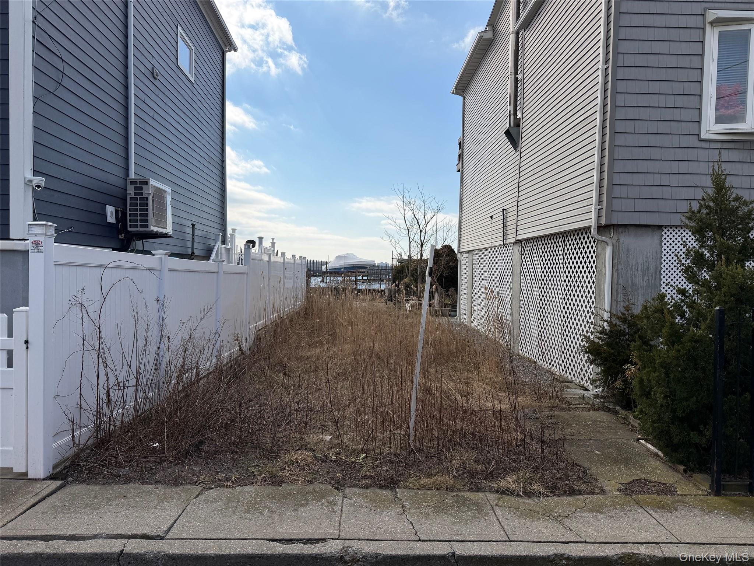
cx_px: 377
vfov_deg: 56.8
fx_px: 523
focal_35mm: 24
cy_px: 283
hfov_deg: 71.6
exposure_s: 1/8130
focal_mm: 6.76
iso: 80
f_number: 1.78
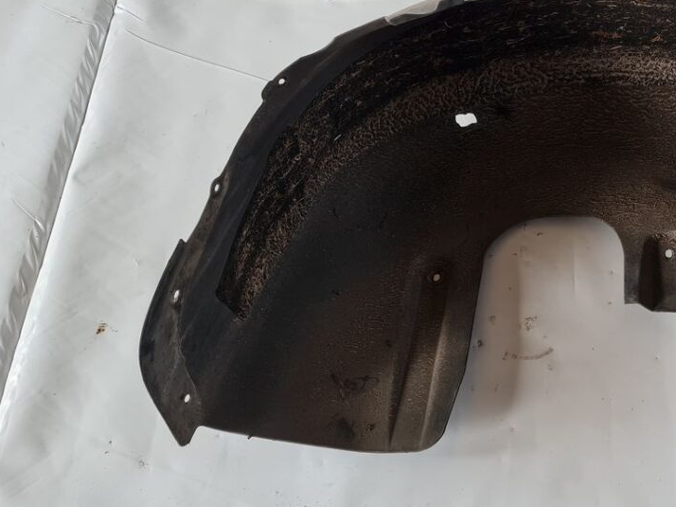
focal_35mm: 51
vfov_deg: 28.5
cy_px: 220
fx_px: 996
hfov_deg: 35.4
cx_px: 605
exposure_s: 1/100
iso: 64
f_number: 1.8
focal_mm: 5.4
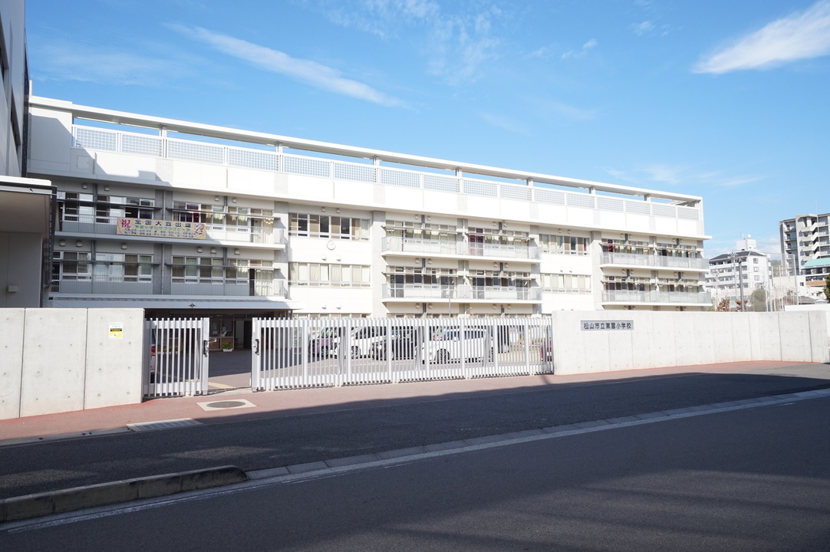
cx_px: 415
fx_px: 622
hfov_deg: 67.4
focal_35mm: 27
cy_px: 276
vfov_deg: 47.9
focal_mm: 18
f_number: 11
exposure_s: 1/160
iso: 200
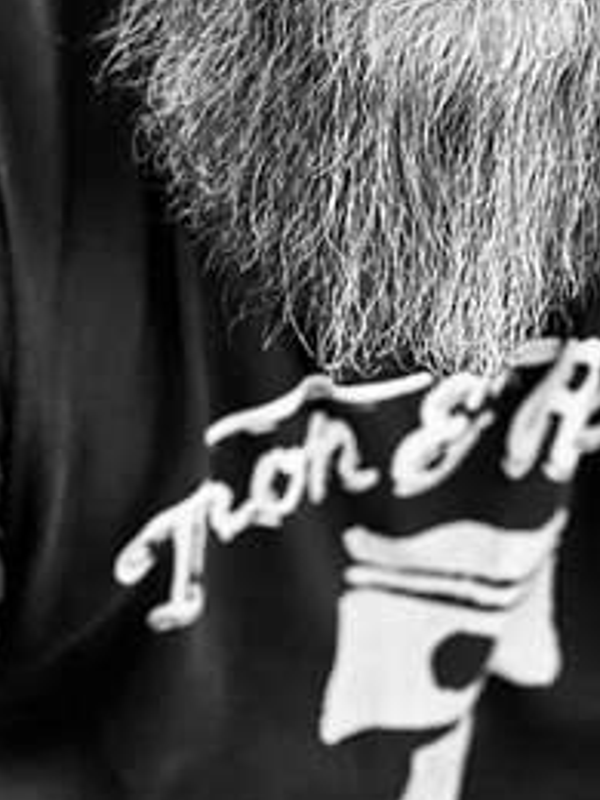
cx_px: 431
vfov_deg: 14.9
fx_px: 2958
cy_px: -142
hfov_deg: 11.6
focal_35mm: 128
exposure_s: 1/122
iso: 64
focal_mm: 6
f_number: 2
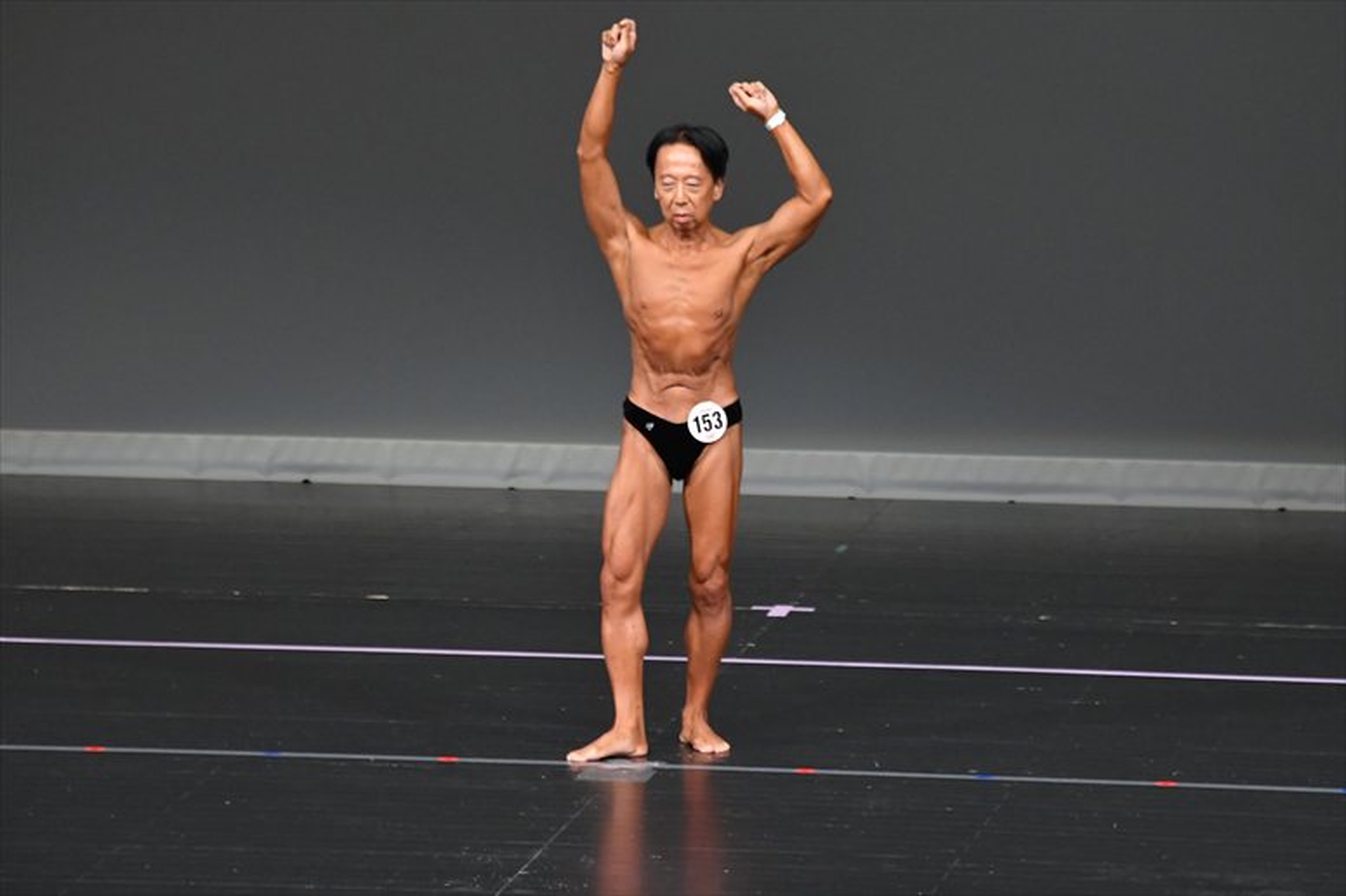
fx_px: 11772
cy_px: 448
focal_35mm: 315
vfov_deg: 4.4
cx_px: 673
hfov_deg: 6.5
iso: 4000
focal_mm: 210
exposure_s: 1/400
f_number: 5.6
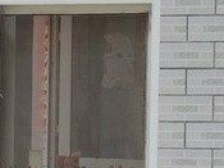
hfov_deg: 4.8
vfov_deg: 3.6
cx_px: -215
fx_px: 2651
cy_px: 383
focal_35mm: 410
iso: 100
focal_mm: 12.4
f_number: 3.9
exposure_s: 1/500
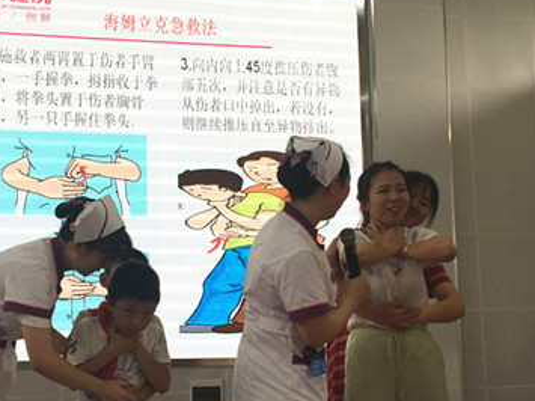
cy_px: 294
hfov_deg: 38.5
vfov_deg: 29.3
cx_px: 184
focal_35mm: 49
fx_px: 757
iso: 32
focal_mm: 4.15
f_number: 2.2
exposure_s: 1/111
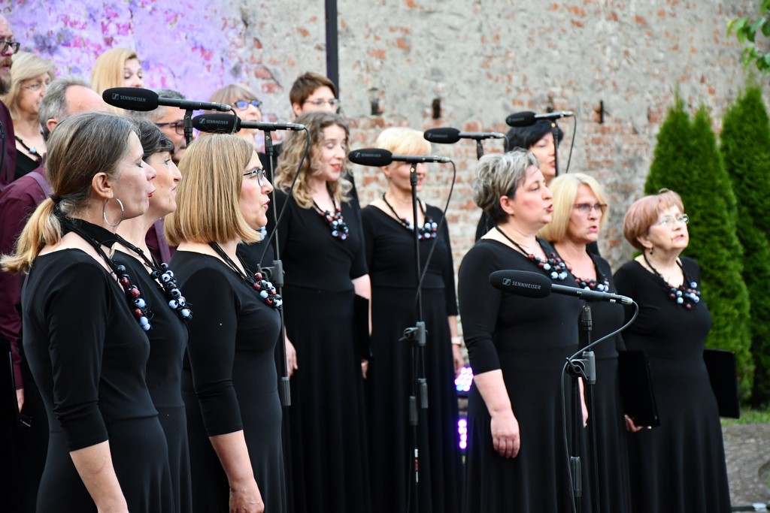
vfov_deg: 11.4
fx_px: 2567
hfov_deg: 17.1
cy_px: 256
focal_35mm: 120
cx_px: 385
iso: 2500
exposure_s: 1/250
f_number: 5.3
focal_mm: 80
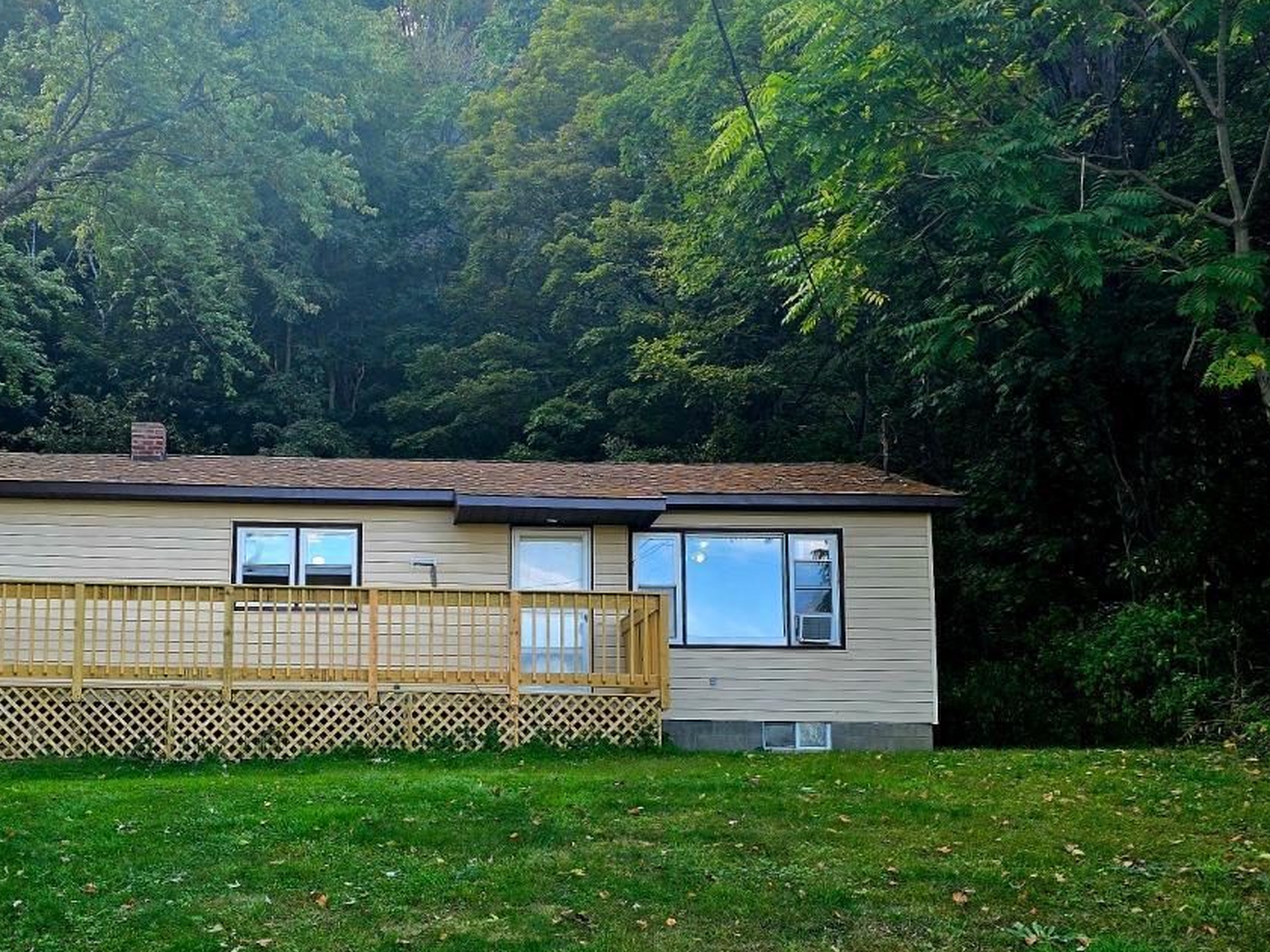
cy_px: 604
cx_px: 467
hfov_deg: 45.3
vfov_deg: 34.9
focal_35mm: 41
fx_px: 1504
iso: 16
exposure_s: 1/182
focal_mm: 6.3
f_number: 1.7
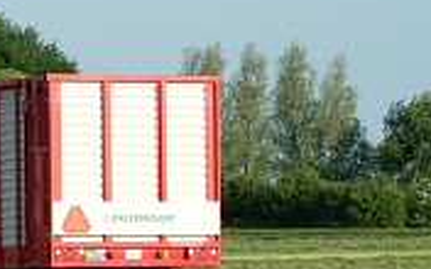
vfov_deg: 3.9
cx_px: 86
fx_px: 3911
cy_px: 292
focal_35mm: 333
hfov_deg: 6.3
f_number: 16
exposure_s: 1/125
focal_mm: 85
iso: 400
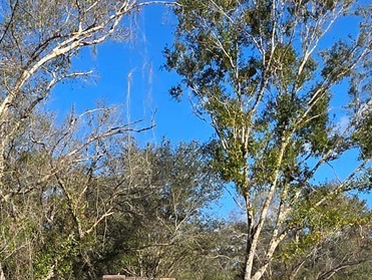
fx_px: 602
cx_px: 17
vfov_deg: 22.4
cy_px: 395
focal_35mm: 56
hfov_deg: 32.1
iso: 40
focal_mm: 2.2
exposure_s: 1/1542
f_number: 1.9
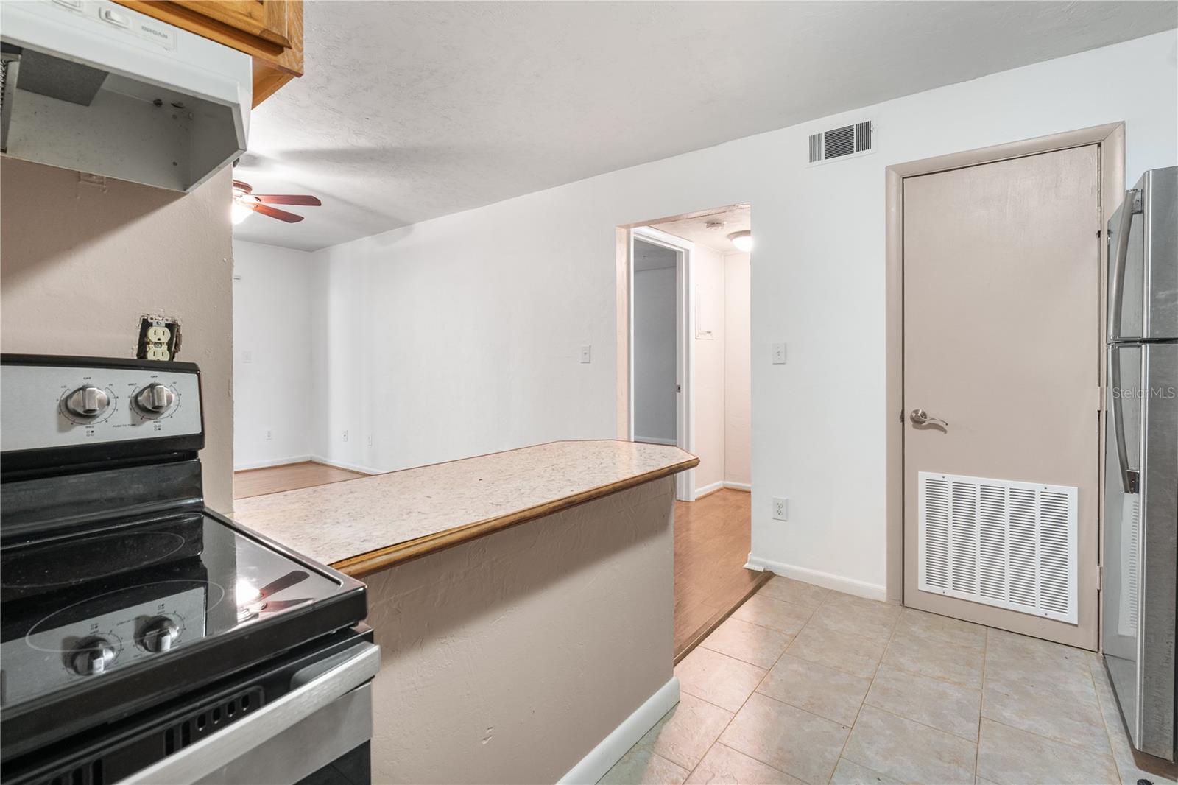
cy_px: 392
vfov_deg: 73.7
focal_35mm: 16
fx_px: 523
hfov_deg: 96.7
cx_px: 589
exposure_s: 1/8
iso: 1000
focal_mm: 16
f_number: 8
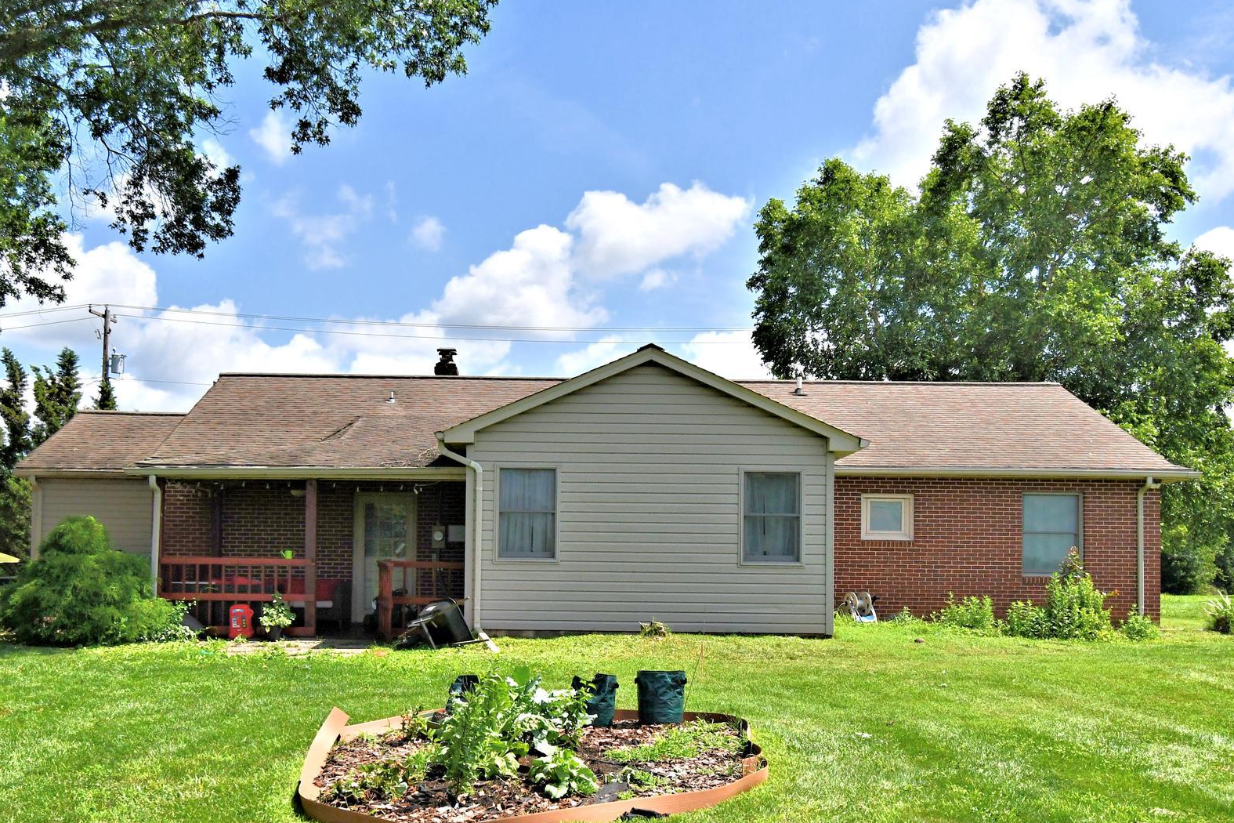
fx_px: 1337
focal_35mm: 39
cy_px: 515
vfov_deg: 34.0
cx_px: 535
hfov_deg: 49.4
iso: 800
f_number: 8
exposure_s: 1/4000
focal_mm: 20
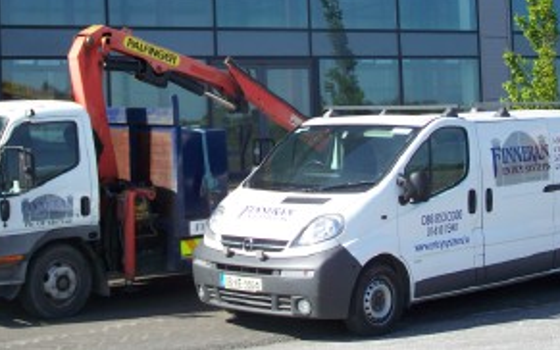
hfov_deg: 24.1
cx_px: 256
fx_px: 1313
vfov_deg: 15.1
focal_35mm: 86
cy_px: 63
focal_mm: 9.8
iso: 64
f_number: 3.1
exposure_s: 1/400
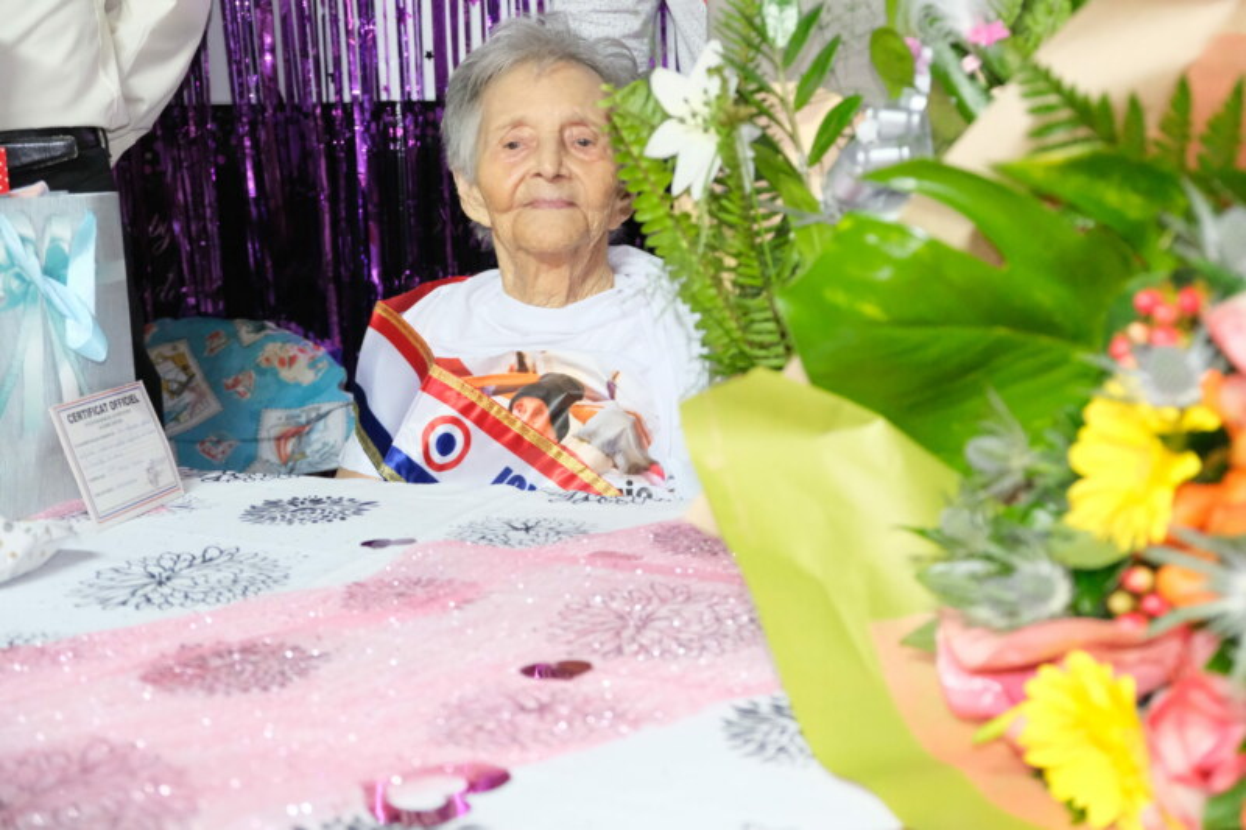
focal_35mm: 54
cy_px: 415
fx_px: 1868
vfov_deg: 25.0
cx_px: 623
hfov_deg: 36.9
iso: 12800
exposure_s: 1/42
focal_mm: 35.8
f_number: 3.6
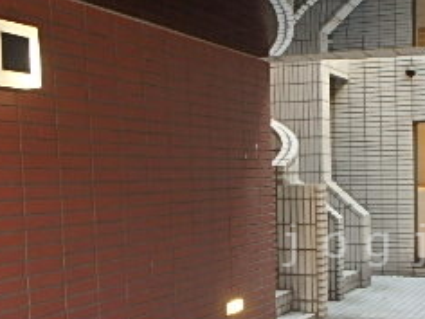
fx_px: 700
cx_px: 405
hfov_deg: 31.7
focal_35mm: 57
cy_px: 245
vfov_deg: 25.3
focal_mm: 3.7
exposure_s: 1/30
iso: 250
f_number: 3.5
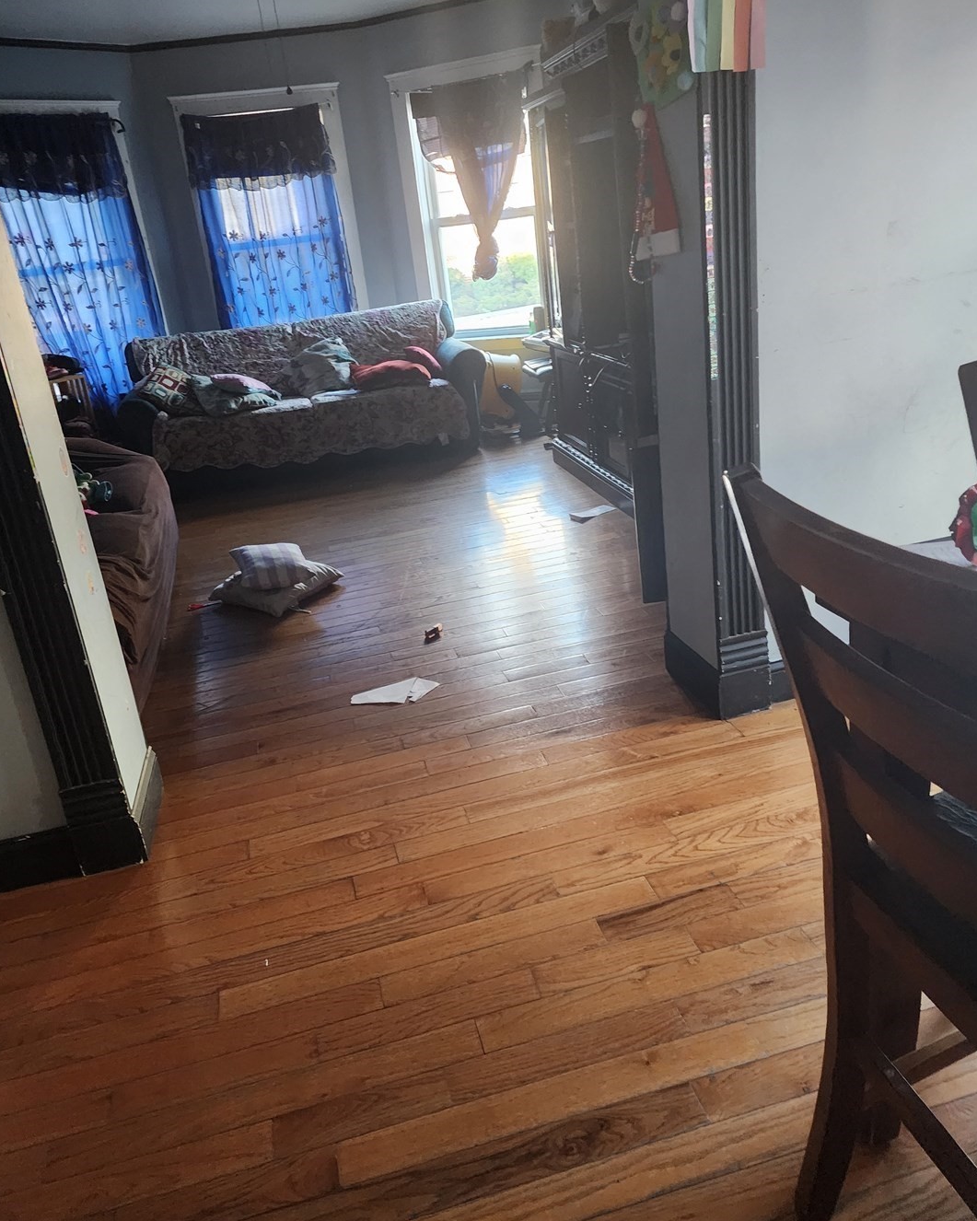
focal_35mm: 26
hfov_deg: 54.9
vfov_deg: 65.8
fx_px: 940
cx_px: 464
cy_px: 543
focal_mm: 6.4
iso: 1000
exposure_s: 1/120
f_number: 1.8
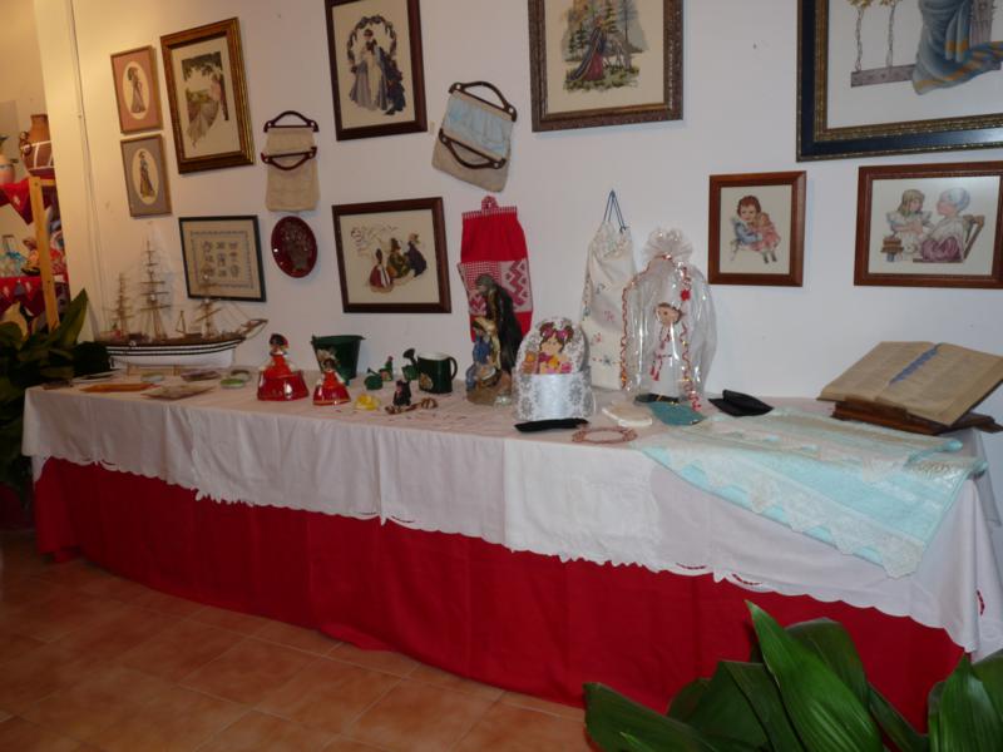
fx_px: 782
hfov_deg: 65.3
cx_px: 502
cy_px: 376
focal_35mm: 27
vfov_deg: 51.4
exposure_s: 1/30
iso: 100
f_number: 3.2
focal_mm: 4.8
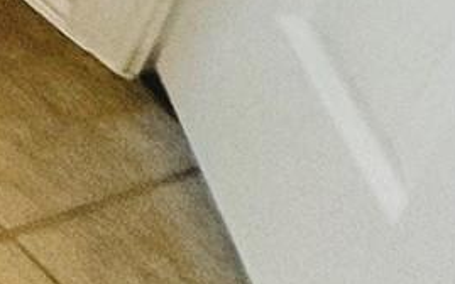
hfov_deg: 9.2
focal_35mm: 113
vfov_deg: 7.4
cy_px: -913
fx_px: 1401
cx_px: -1199
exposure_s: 1/120
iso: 80
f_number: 2.2
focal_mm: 2.22
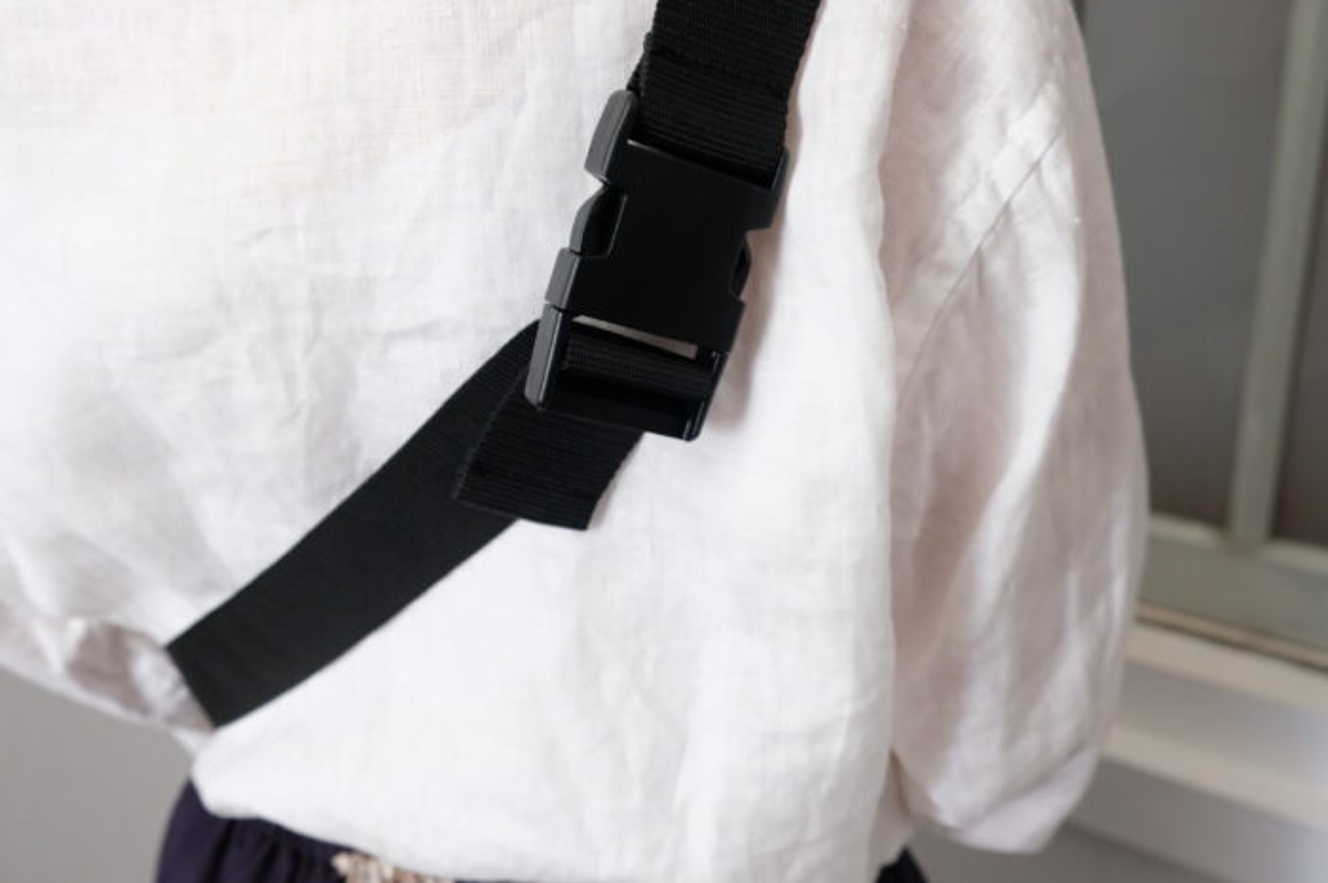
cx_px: 664
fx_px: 1290
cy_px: 442
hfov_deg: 54.5
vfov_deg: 37.8
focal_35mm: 35
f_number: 5.6
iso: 3200
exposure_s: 1/125
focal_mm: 23.3
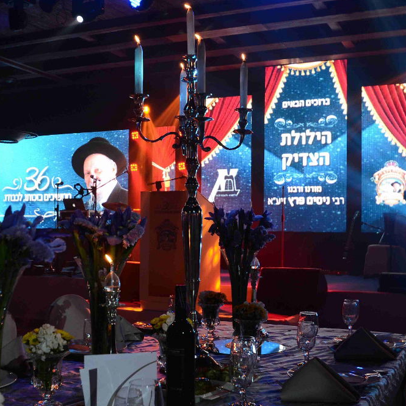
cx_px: 199
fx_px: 624
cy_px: 203
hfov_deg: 36.1
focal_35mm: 47
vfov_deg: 36.1
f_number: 4.5
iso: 640
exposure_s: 1/60
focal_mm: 24
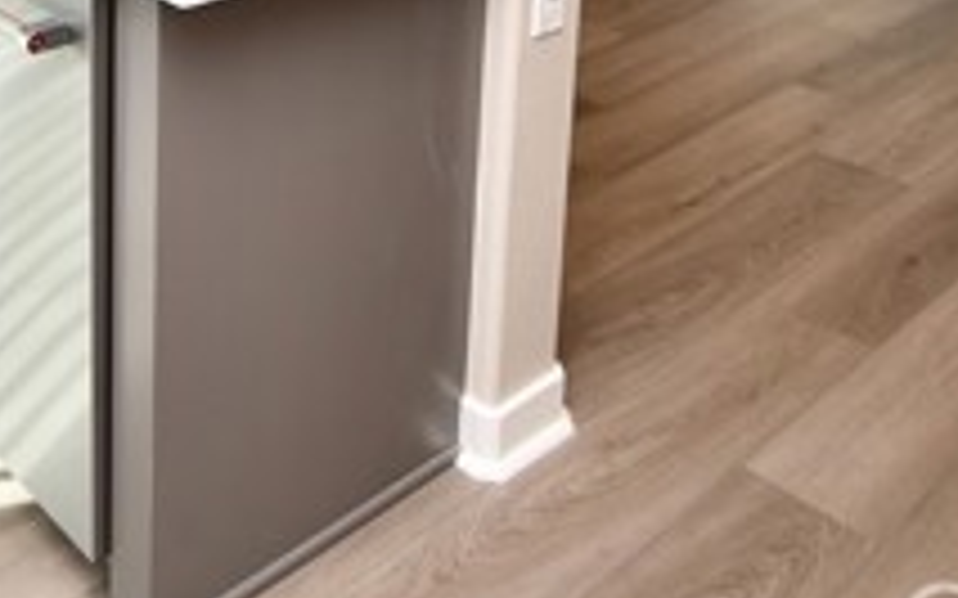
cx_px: 63
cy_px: -272
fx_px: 1201
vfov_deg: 23.2
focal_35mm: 46
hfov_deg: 39.7
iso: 200
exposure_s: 1/80
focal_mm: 10
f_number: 4.5
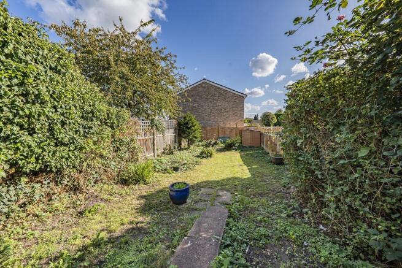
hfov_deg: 112.6
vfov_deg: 90.0
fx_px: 134
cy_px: 134
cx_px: 201
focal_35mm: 12
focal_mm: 12
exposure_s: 1/400
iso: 320
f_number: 9
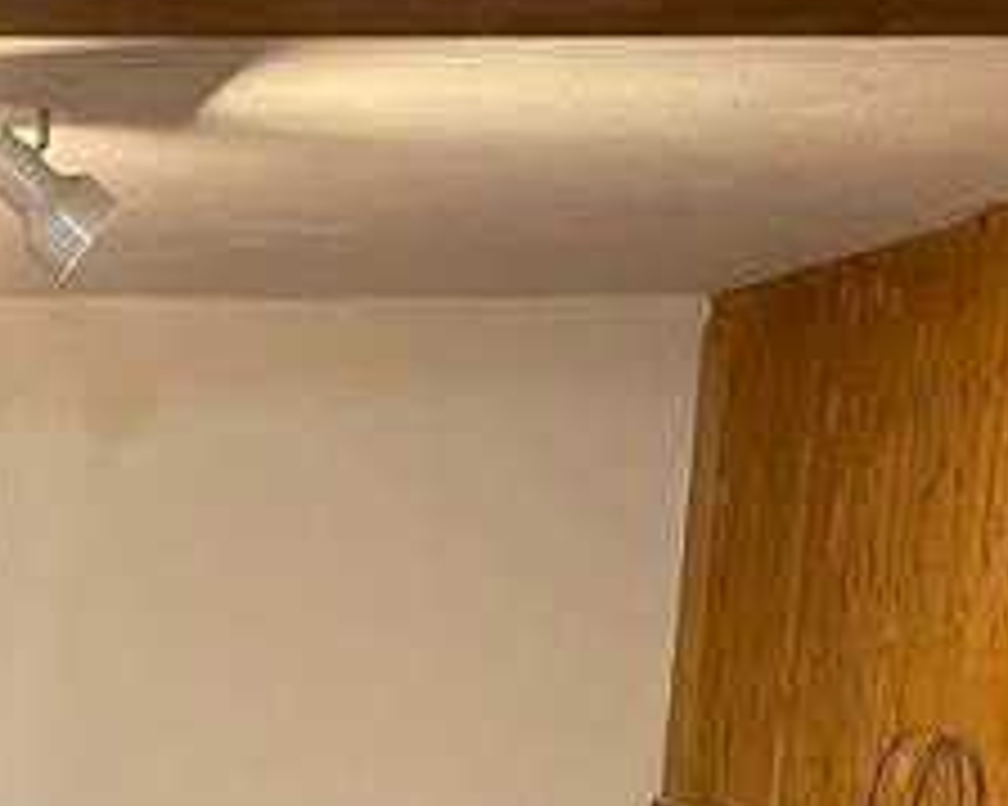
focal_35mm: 116
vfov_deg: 11.9
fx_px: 3459
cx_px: -382
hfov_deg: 15.6
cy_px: 1585
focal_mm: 4.2
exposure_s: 1/60
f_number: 1.6
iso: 500
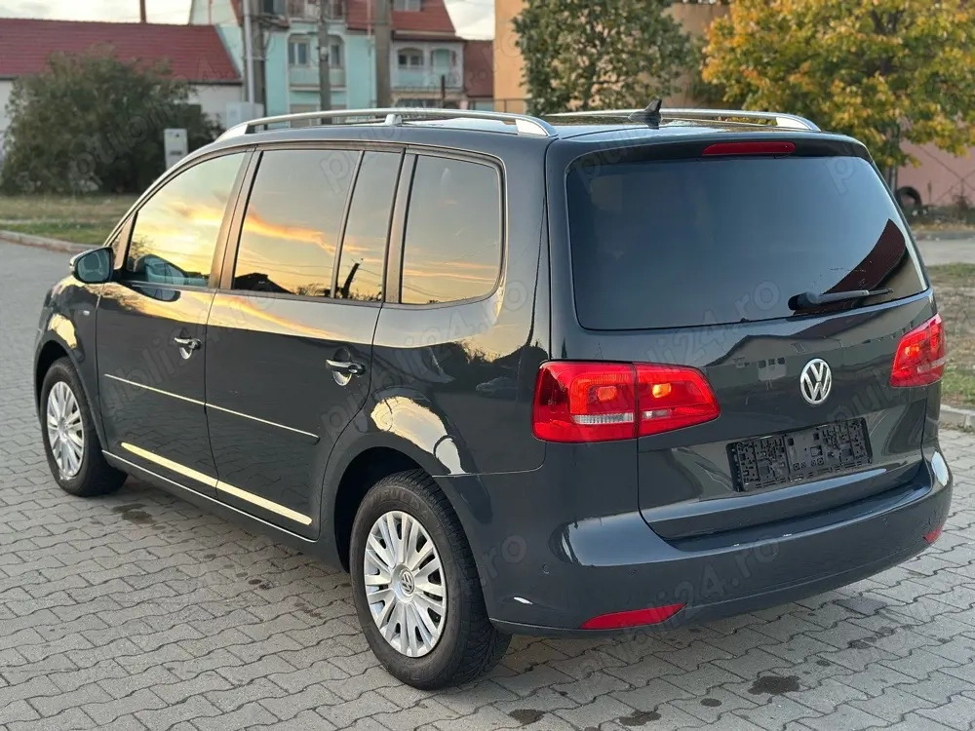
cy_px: 366
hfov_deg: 39.7
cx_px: 488
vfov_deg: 30.3
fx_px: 1352
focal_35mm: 48
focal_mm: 6.86
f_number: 1.78
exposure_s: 1/50
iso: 80
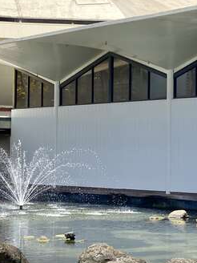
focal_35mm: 127
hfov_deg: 11.6
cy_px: 131
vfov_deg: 15.5
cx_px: 168
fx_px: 964
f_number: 2
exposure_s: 1/1453
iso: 20
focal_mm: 6
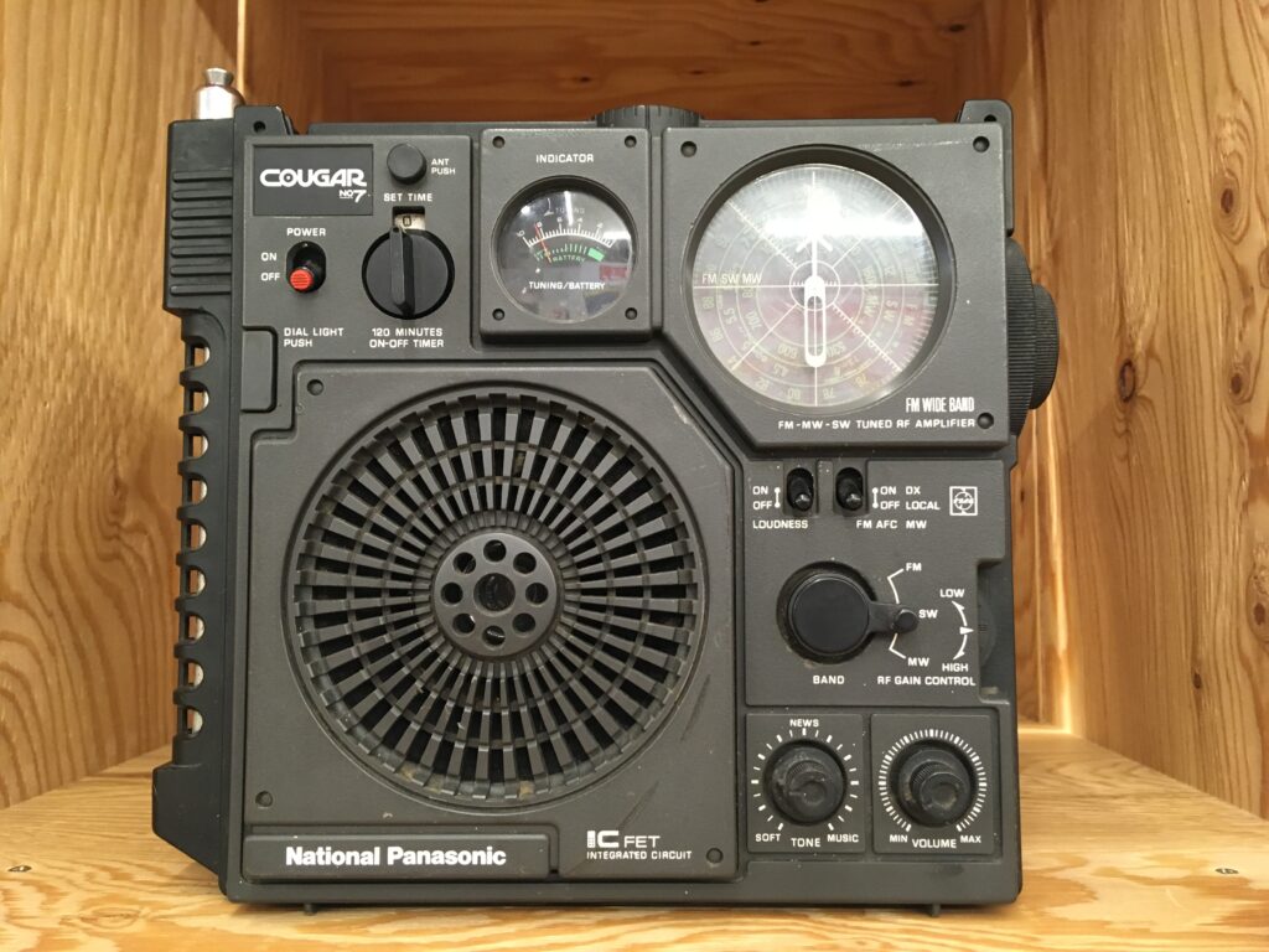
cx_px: 634
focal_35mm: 29
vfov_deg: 48.2
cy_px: 476
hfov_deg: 61.7
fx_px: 1063
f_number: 2.2
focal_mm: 4.15
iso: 125
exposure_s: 1/30
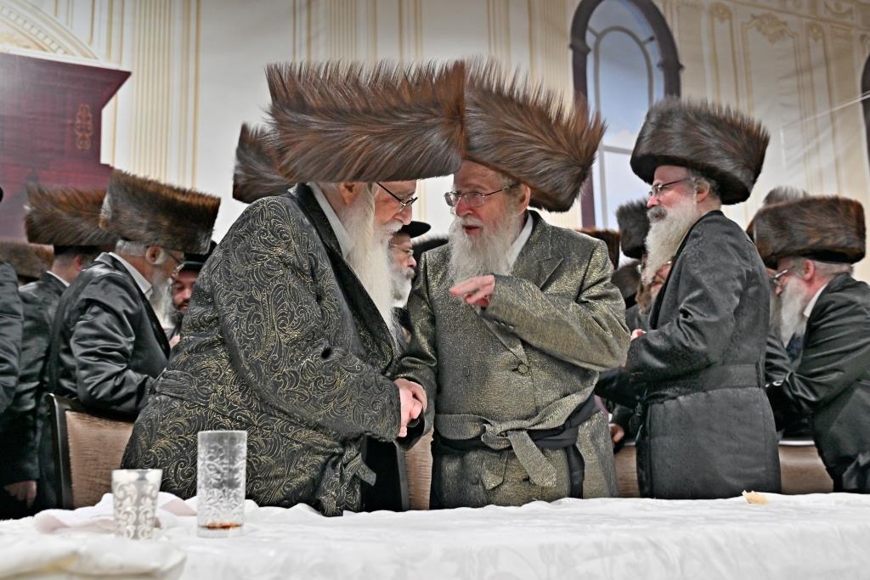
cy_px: 290
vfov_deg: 36.0
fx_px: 894
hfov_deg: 51.9
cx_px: 435
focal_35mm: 37
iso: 1000
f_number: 4
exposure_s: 1/160
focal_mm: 37
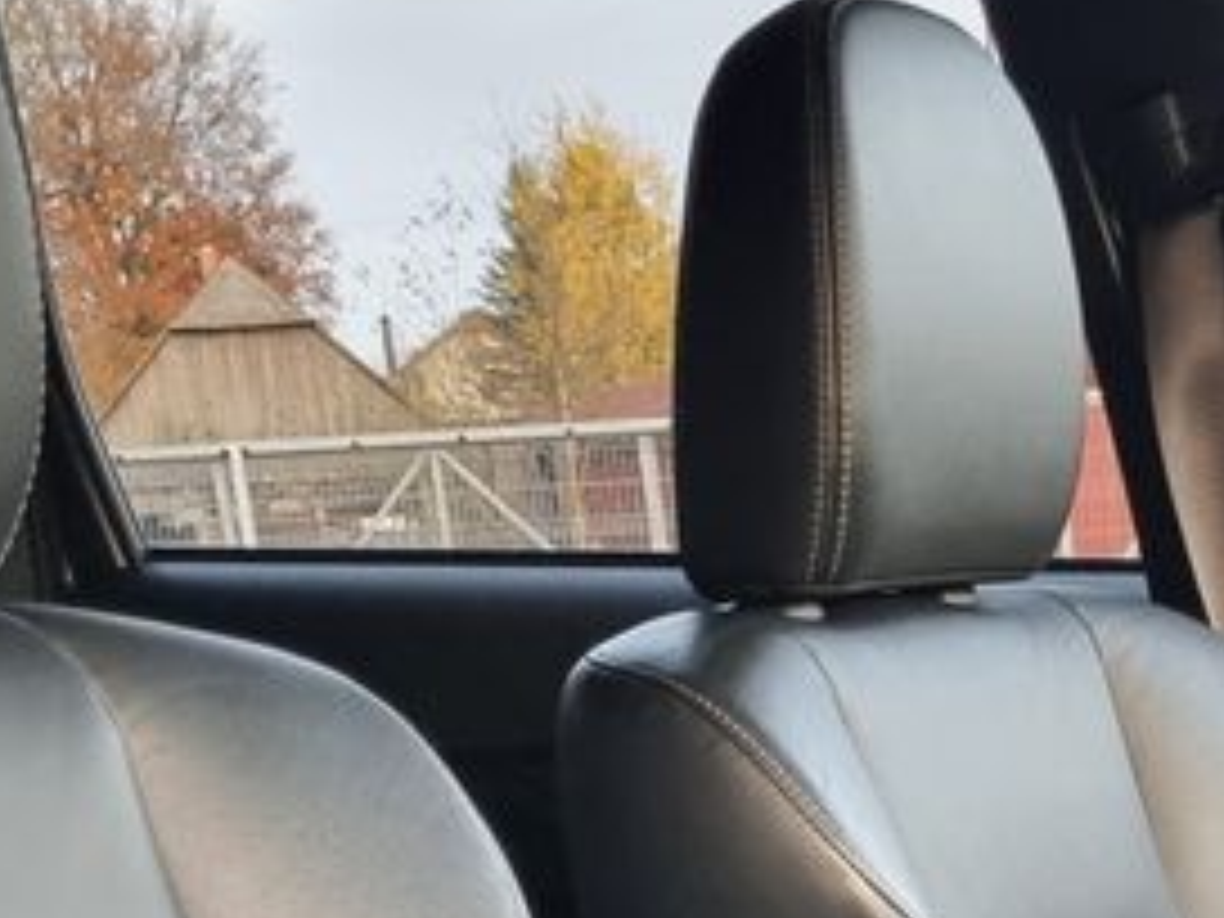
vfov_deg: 13.5
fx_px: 3465
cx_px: 1377
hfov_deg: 19.1
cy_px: 1660
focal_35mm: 98
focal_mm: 5.4
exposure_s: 1/50
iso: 400
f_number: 1.8
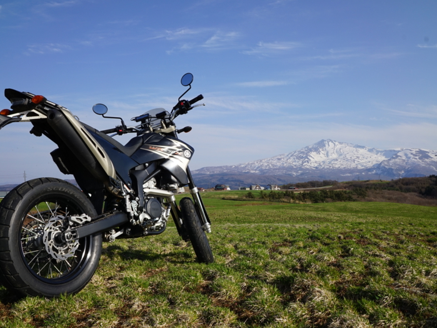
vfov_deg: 42.9
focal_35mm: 33
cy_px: 163
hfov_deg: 55.4
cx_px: 213
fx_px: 417
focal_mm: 20
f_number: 13
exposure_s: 1/125
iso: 100
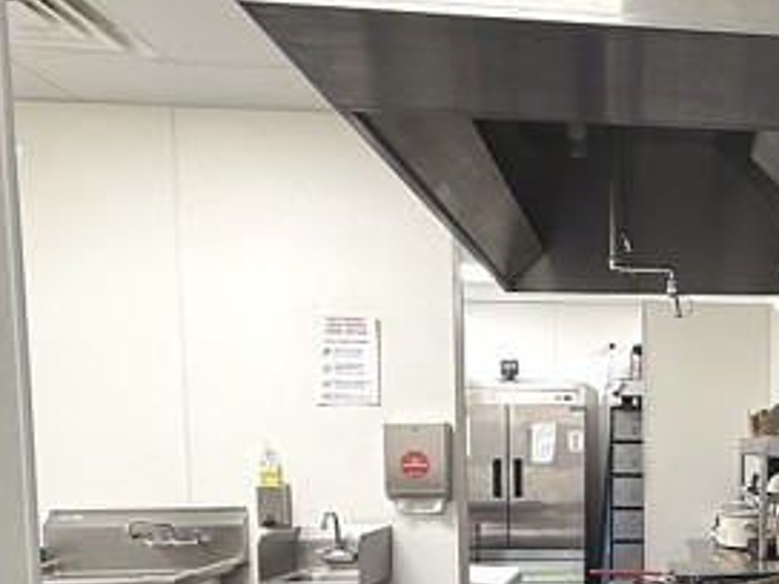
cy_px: 501
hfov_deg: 48.5
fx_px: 743
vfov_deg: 40.4
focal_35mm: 33
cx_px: 725
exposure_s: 1/120
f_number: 2.2
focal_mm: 2.22
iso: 320
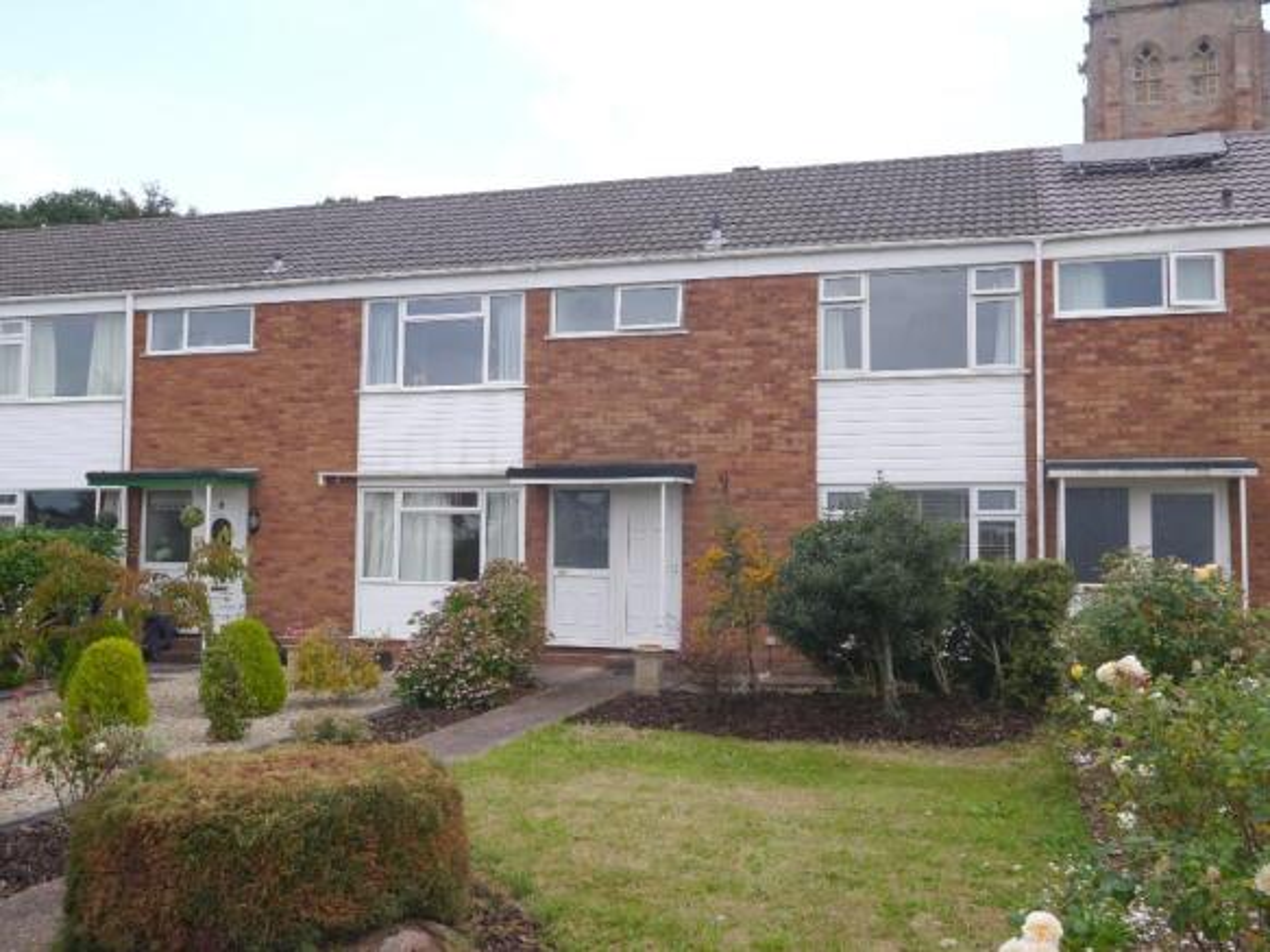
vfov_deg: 41.8
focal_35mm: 34
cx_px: 635
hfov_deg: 54.0
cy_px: 476
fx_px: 1247
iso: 160
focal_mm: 17
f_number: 5.6
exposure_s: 1/160
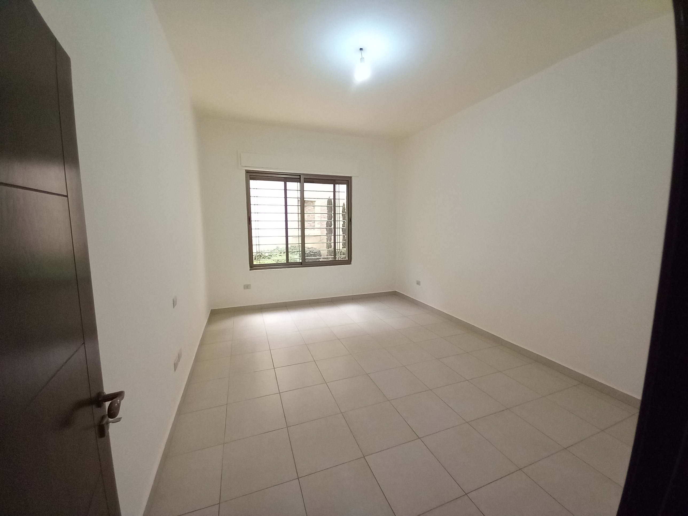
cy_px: 258
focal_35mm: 13
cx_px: 344
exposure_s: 1/33.3
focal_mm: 1.13
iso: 200
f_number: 2.2
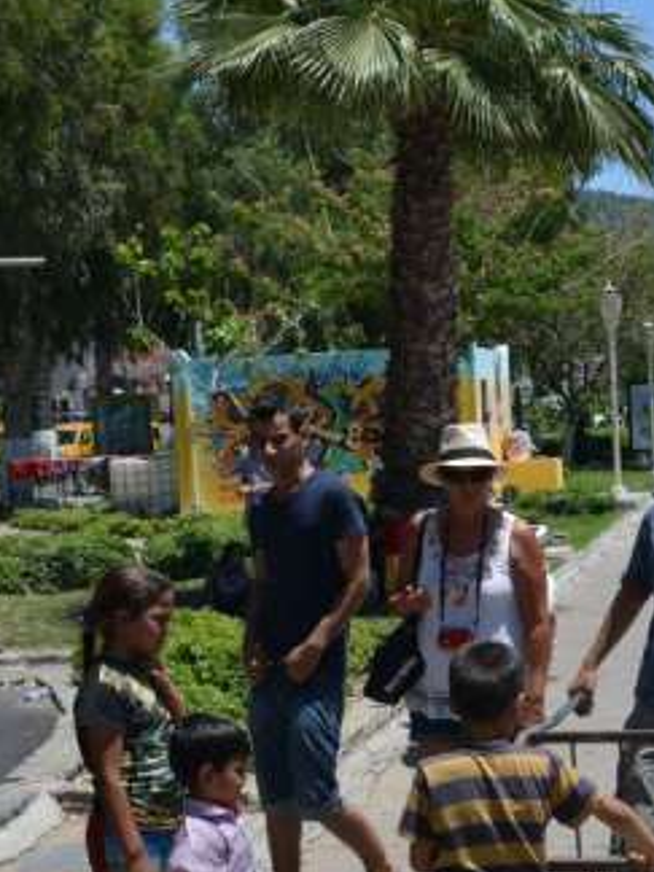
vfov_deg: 23.3
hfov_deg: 17.4
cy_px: 651
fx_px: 2091
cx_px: 622
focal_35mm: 83
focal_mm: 35
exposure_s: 1/400
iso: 1100
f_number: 16
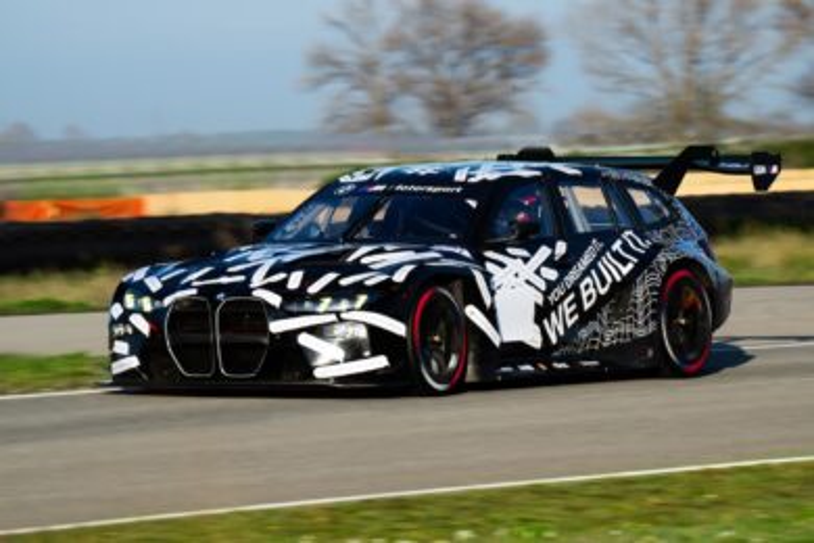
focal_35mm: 370
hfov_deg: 5.6
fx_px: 8365
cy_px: 272
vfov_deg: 3.7
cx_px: 407
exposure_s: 1/320
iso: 200
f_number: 13
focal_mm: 370
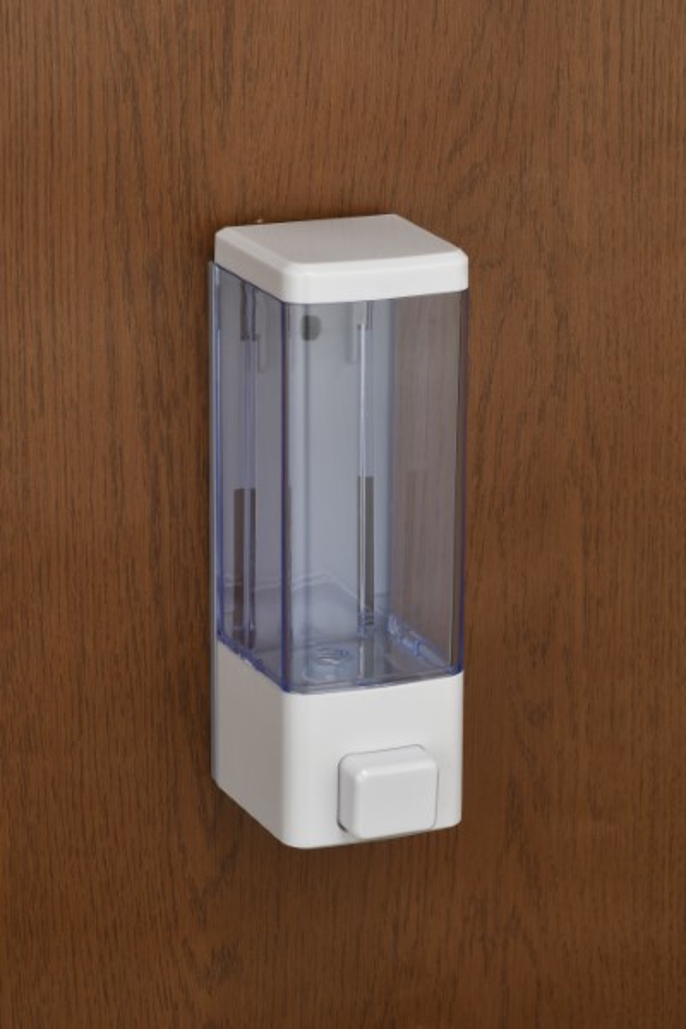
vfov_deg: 16.1
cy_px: 514
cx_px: 343
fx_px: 3630
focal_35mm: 127
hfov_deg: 10.8
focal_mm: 85
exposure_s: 1/30
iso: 100
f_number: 16
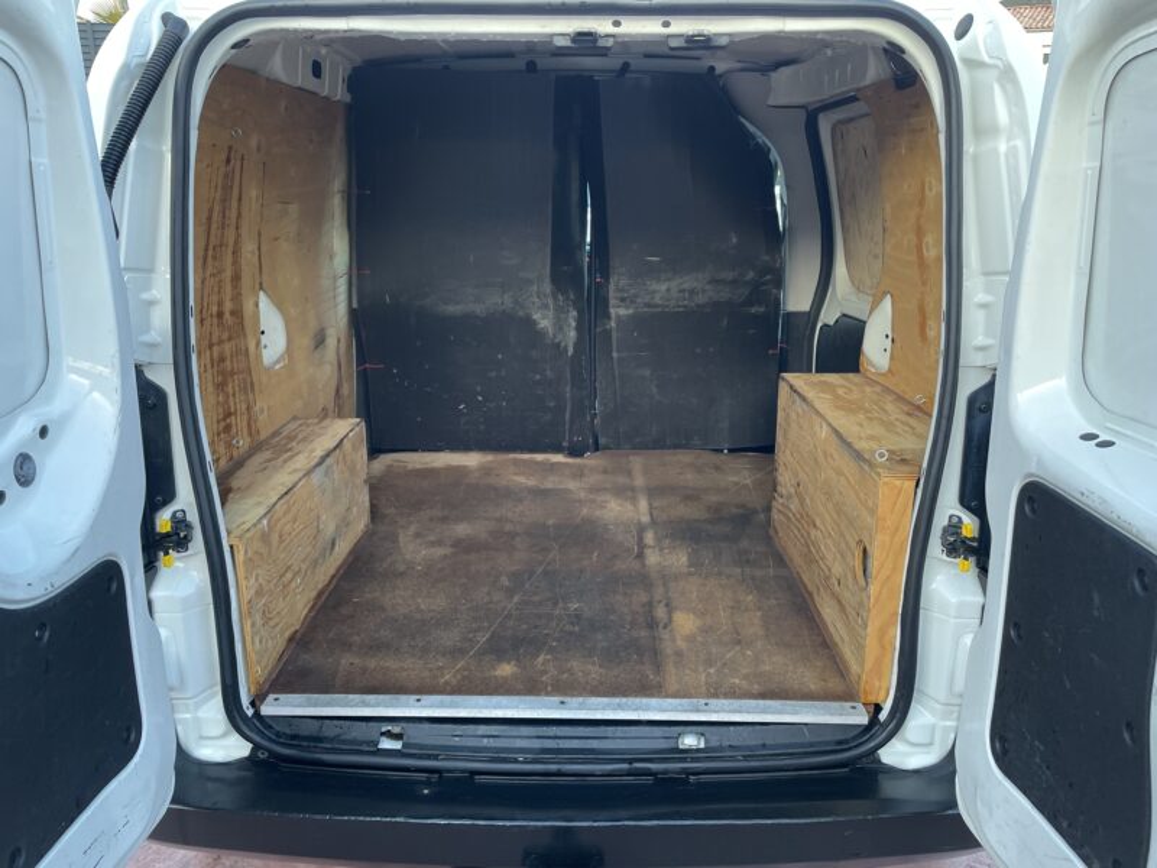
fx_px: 869
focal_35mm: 26
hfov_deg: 67.3
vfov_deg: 53.1
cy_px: 434
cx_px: 578
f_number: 1.6
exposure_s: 1/76
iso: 125
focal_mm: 4.2
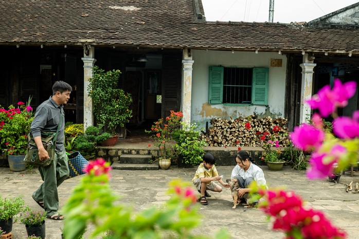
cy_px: 120
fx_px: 349
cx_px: 180
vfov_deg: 37.8
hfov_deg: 54.4
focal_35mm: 35
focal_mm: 35
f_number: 4
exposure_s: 1/400
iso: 200
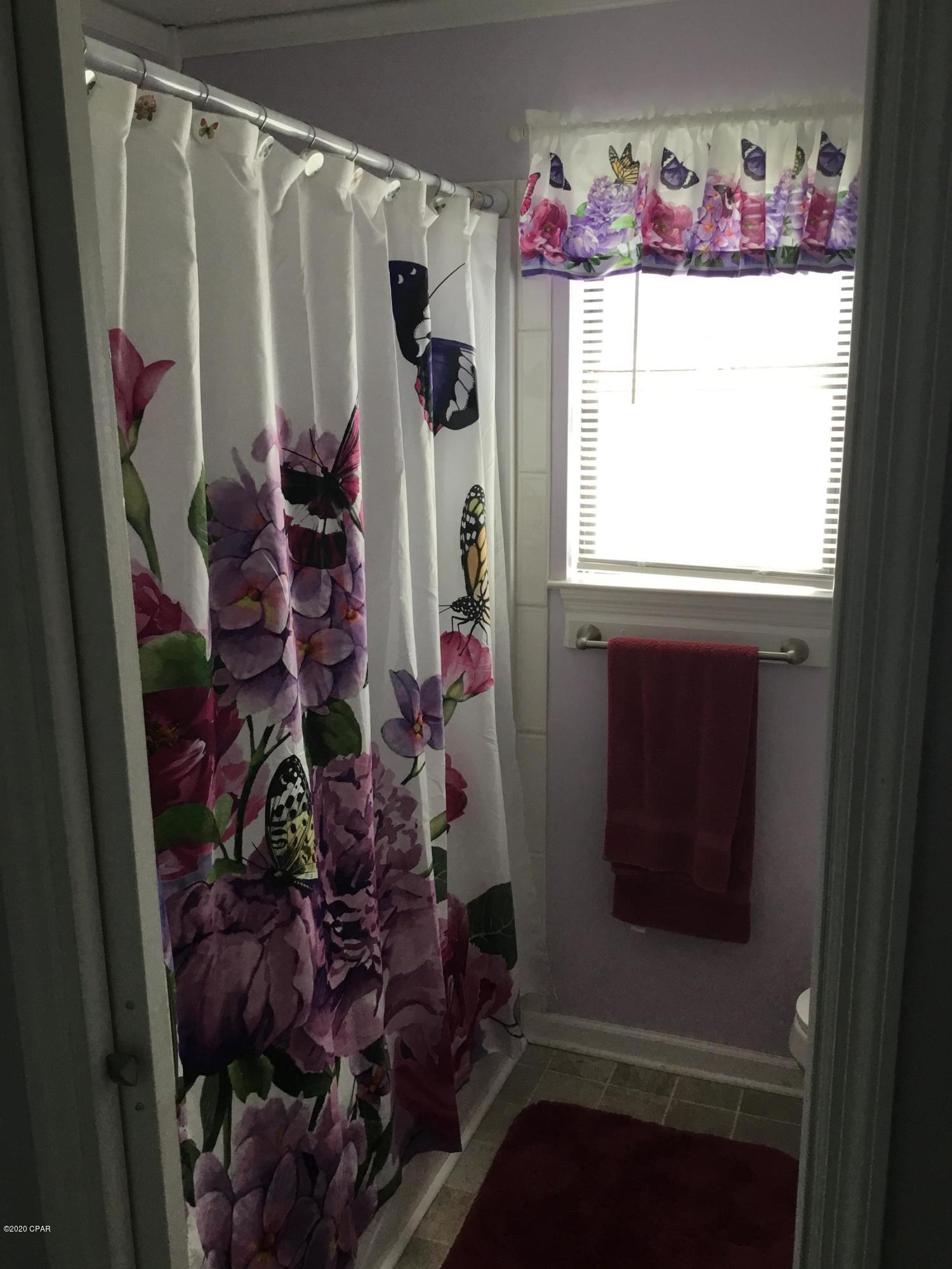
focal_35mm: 31
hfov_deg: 45.4
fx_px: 1137
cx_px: 476
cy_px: 634
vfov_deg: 58.4
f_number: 2.4
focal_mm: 3.3
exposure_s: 1/40
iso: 25
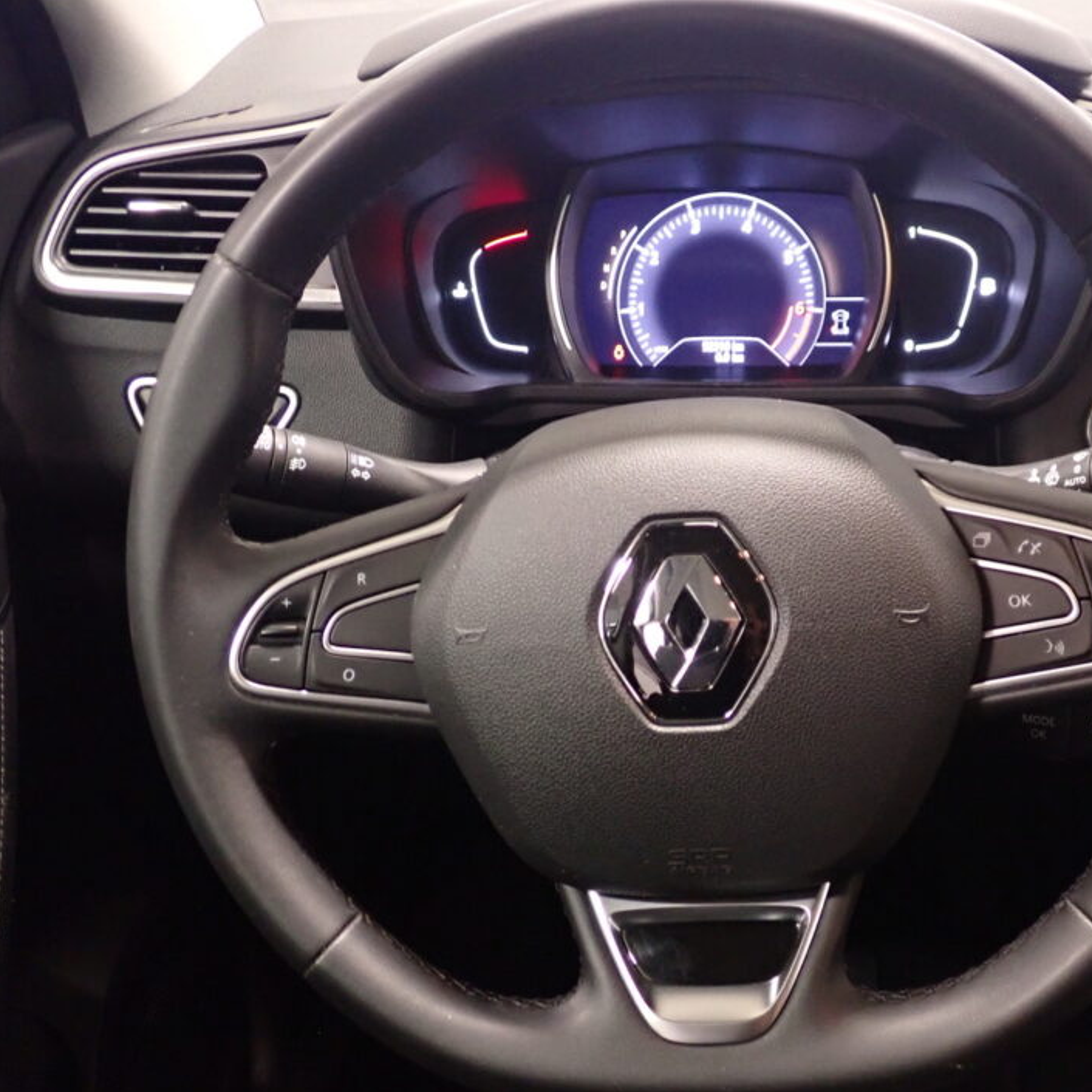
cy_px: 580
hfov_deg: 40.7
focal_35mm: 41
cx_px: 664
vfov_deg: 40.9
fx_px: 1463
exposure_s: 1/15
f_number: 2.4
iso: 800
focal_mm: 5.79
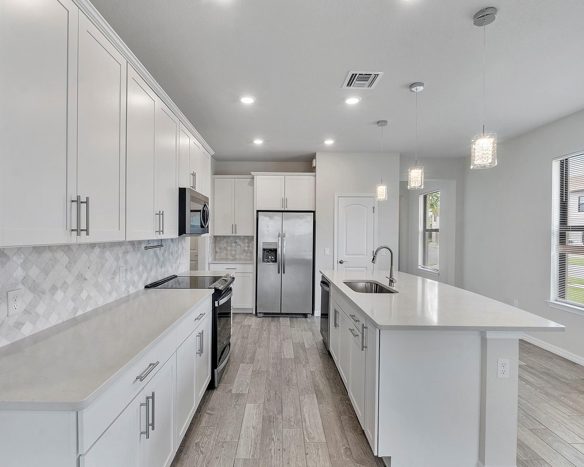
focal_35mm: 17
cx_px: 283
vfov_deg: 77.0
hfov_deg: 89.6
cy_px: 233
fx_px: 294
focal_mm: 10
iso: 160
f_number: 11
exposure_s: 1/8
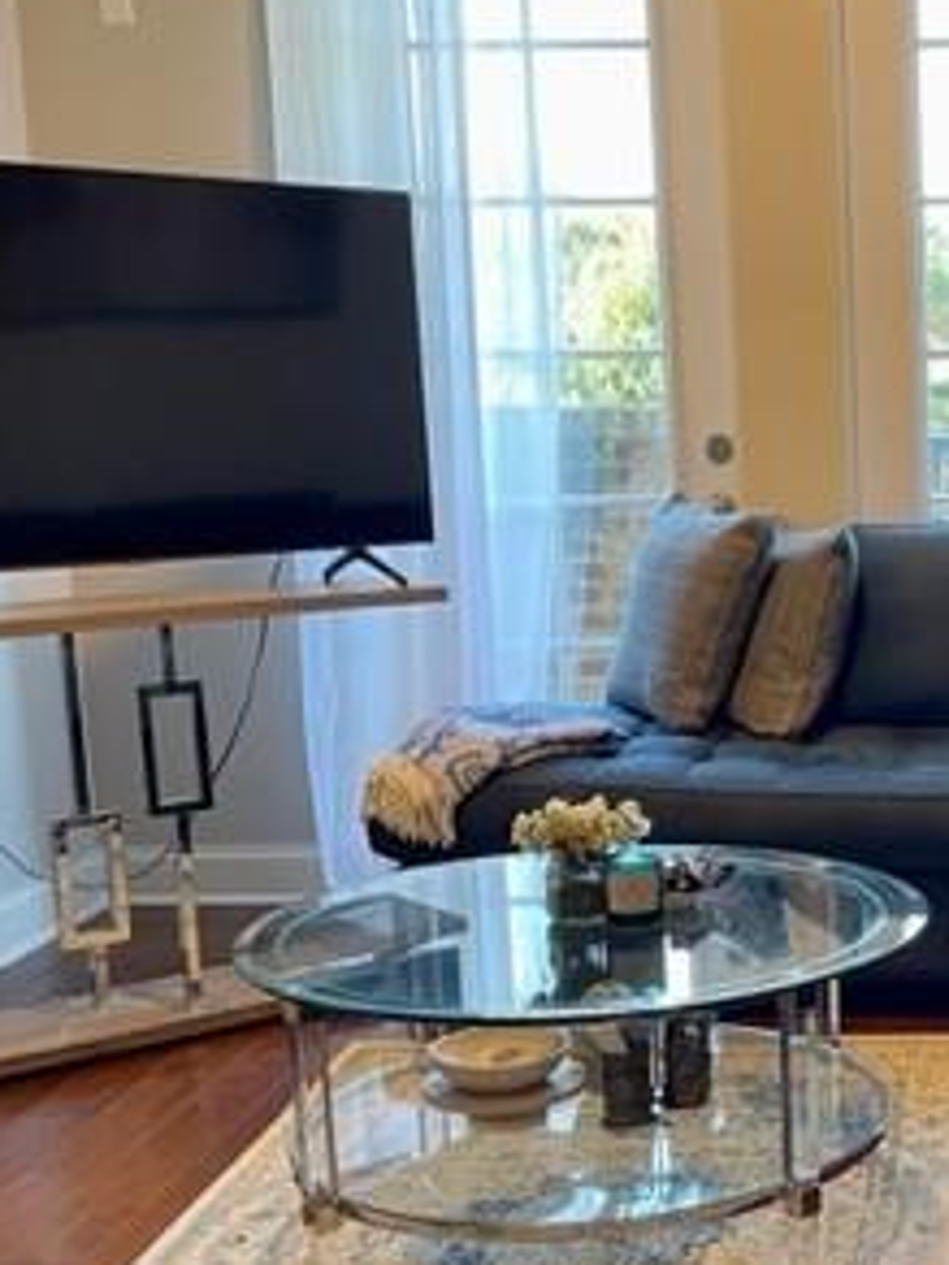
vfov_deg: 33.7
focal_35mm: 57
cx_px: 997
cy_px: 771
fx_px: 2084
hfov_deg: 24.3
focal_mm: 4.2
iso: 100
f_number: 1.6
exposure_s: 1/60
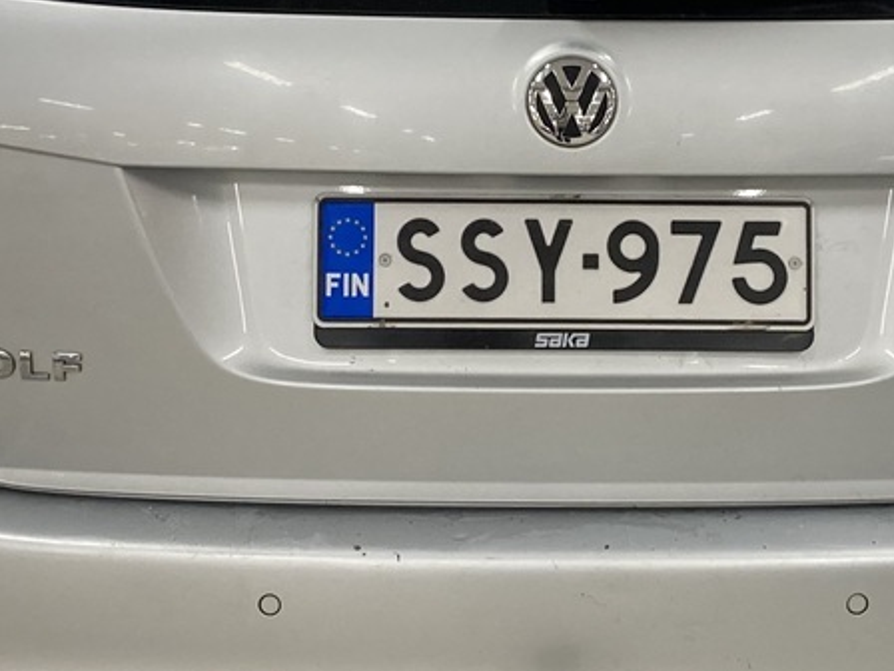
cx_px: 559
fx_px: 2324
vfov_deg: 16.4
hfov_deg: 21.7
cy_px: 246
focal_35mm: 90
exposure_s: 1/50
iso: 80
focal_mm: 3.99
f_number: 1.8
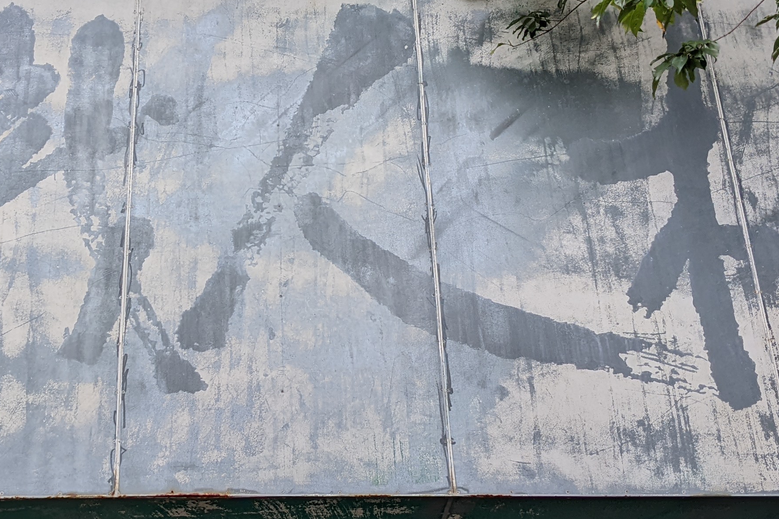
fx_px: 1385
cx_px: 214
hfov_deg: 31.0
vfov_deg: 21.2
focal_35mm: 64
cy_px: 211
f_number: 1.73
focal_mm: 4.38
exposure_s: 1/498
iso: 44
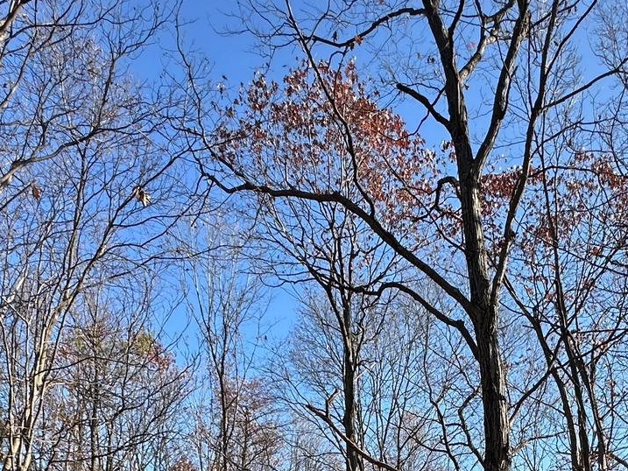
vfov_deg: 28.8
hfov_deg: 46.2
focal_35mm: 40
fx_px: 726
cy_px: 625
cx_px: 407
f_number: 2.2
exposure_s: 1/643
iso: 40
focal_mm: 2.22
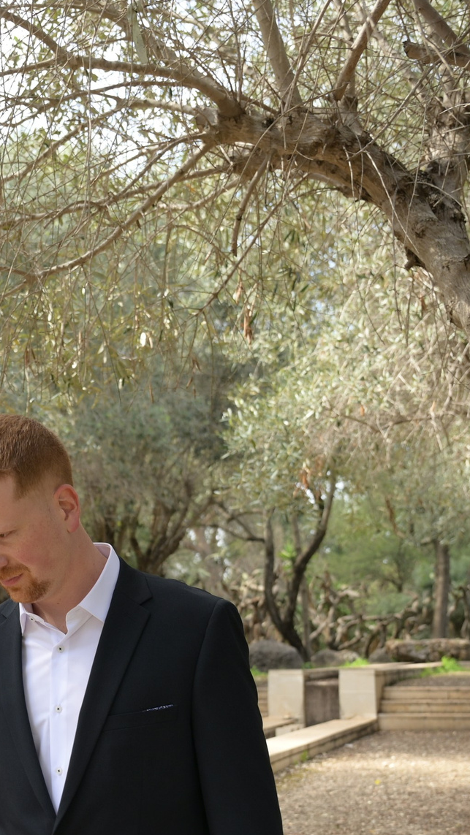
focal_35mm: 61
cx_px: -72
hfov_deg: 18.8
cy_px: 617
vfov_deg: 33.7
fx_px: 1351
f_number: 3.5
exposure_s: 1/250
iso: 125
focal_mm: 26
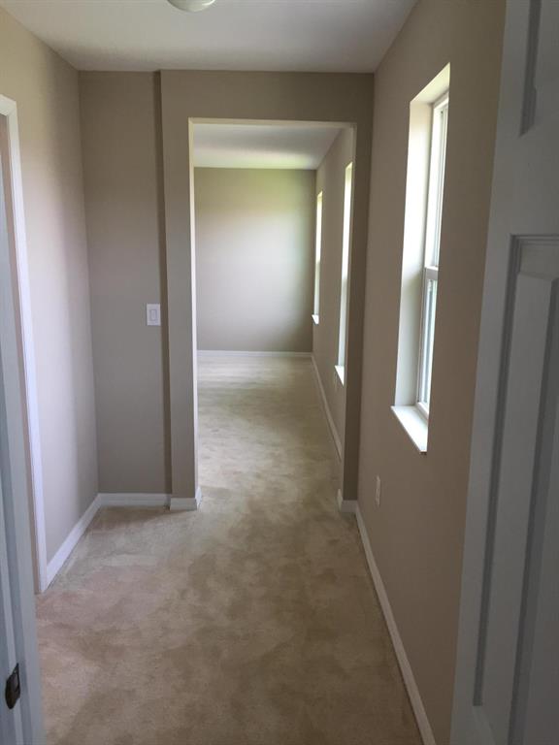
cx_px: 280
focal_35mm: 29
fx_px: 624
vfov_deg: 61.7
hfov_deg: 48.2
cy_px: 372
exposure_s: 1/40
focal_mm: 4.15
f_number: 2.2
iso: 32
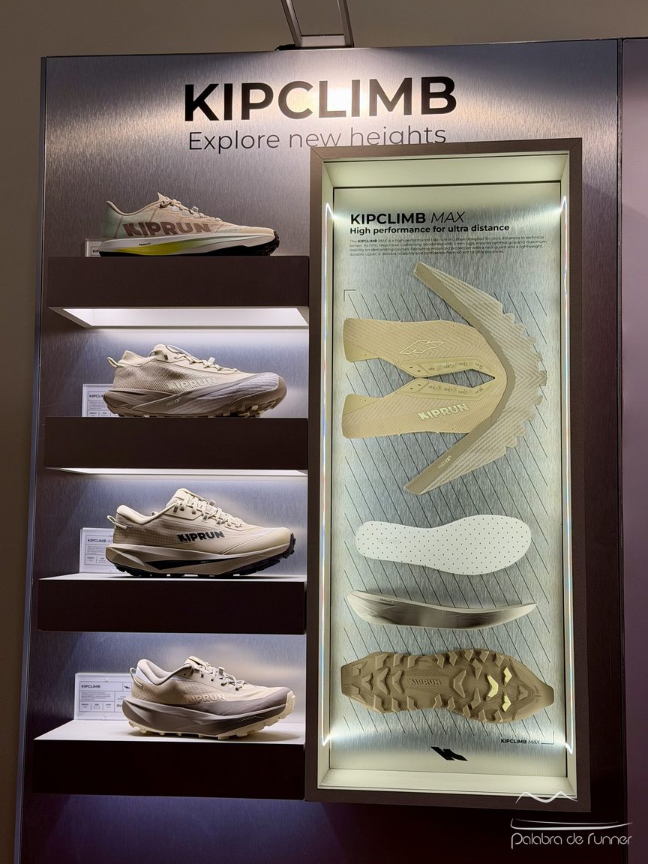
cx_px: 320
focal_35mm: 50
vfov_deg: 38.2
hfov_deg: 29.1
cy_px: 422
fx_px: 1248
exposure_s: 1/159
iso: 64
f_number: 1.78
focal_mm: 6.76
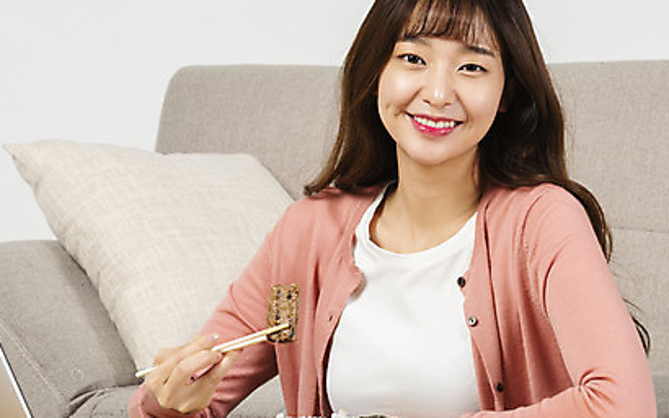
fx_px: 5158
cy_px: 229
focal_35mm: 283
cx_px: 440
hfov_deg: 7.4
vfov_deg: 4.6
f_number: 11
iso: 100
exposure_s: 1/125
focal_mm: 190
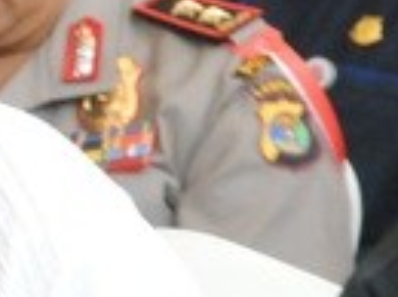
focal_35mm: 648
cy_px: 181
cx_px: -233
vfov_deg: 2.3
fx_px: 7437
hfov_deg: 3.1
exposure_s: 1/8
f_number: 10
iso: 1600
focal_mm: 130
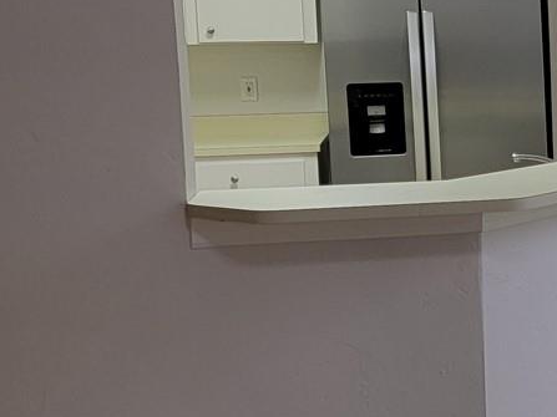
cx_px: 947
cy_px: 142
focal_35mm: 86
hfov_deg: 18.6
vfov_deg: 17.1
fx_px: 1383
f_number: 1.8
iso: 125
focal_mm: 6.7
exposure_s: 1/120
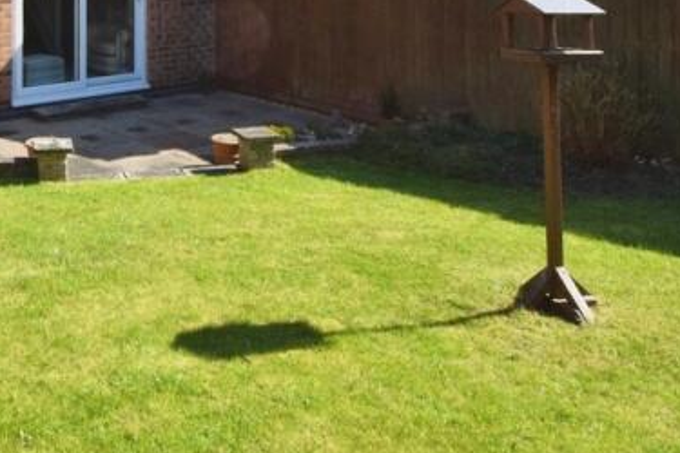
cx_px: 82
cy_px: -59
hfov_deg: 43.7
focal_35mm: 41
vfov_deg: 29.1
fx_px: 774
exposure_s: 1/2500
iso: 1000
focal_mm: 10
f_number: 6.3
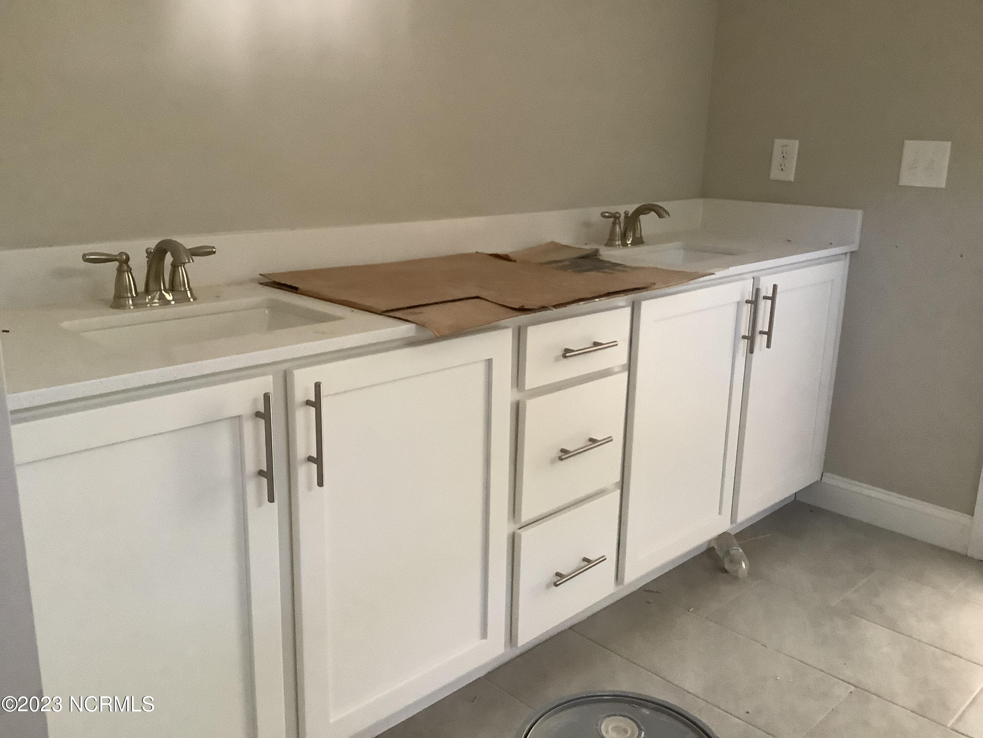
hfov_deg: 58.4
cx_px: 492
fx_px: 880
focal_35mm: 31
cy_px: 369
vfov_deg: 45.4
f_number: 2.4
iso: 320
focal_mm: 3.3
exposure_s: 1/50
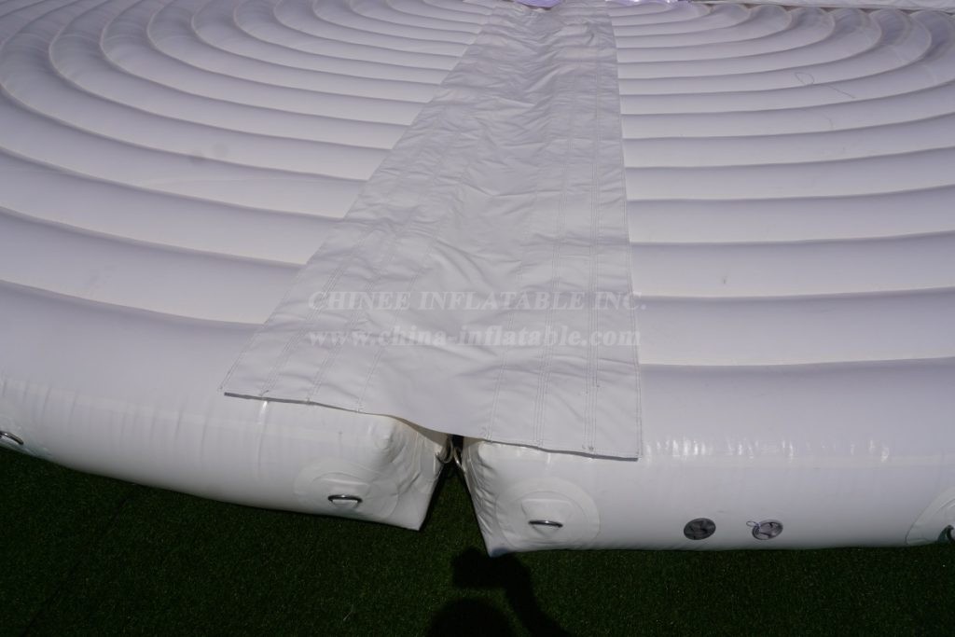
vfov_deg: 53.1
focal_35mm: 24
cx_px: 478
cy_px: 318
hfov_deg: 73.7
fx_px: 637
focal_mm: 16
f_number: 11
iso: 100
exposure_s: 1/800
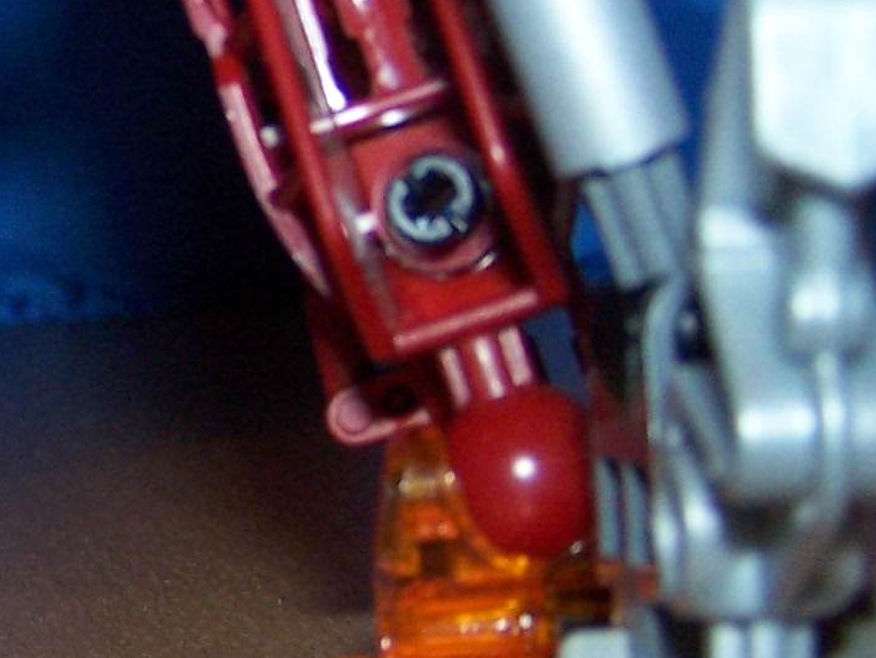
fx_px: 3493
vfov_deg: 10.7
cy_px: 299
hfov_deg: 13.9
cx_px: -184
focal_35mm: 138
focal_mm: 6.3
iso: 140
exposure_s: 1/60
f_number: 2.8
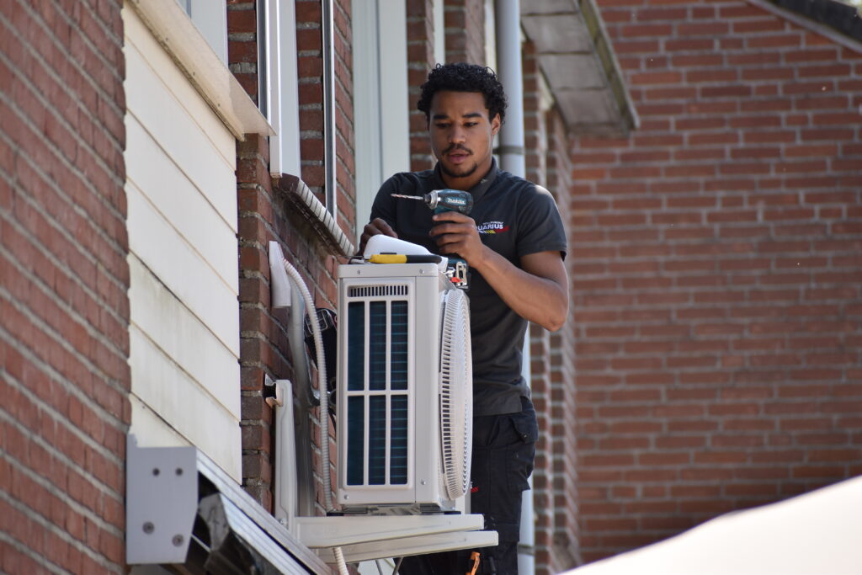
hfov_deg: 6.0
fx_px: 8261
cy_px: 288
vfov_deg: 4.0
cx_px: 431
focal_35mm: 345
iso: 200
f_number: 5.6
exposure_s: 1/500
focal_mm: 230
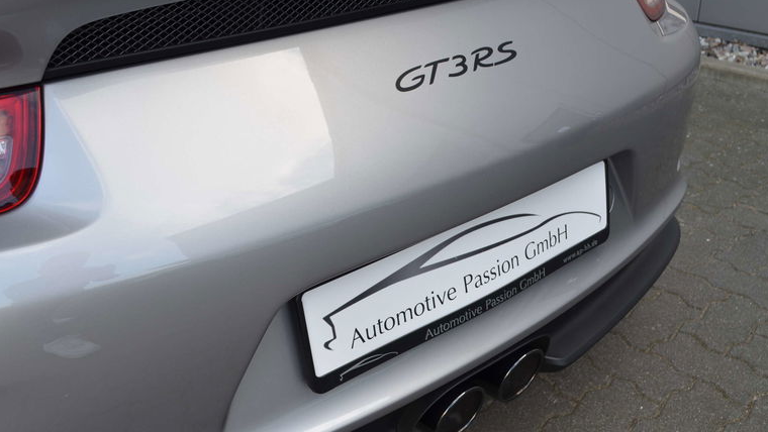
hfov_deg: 52.8
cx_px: 385
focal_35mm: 38
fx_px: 774
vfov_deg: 31.2
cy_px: 204
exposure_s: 1/60
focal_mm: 24
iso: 100
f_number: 5.6
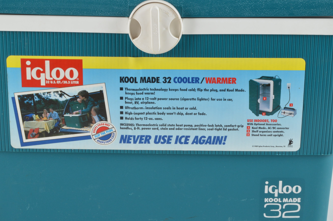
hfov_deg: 21.6
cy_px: 121
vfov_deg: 14.4
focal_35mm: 95
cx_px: 163
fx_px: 874
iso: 200
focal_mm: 55
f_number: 22
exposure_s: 1/125
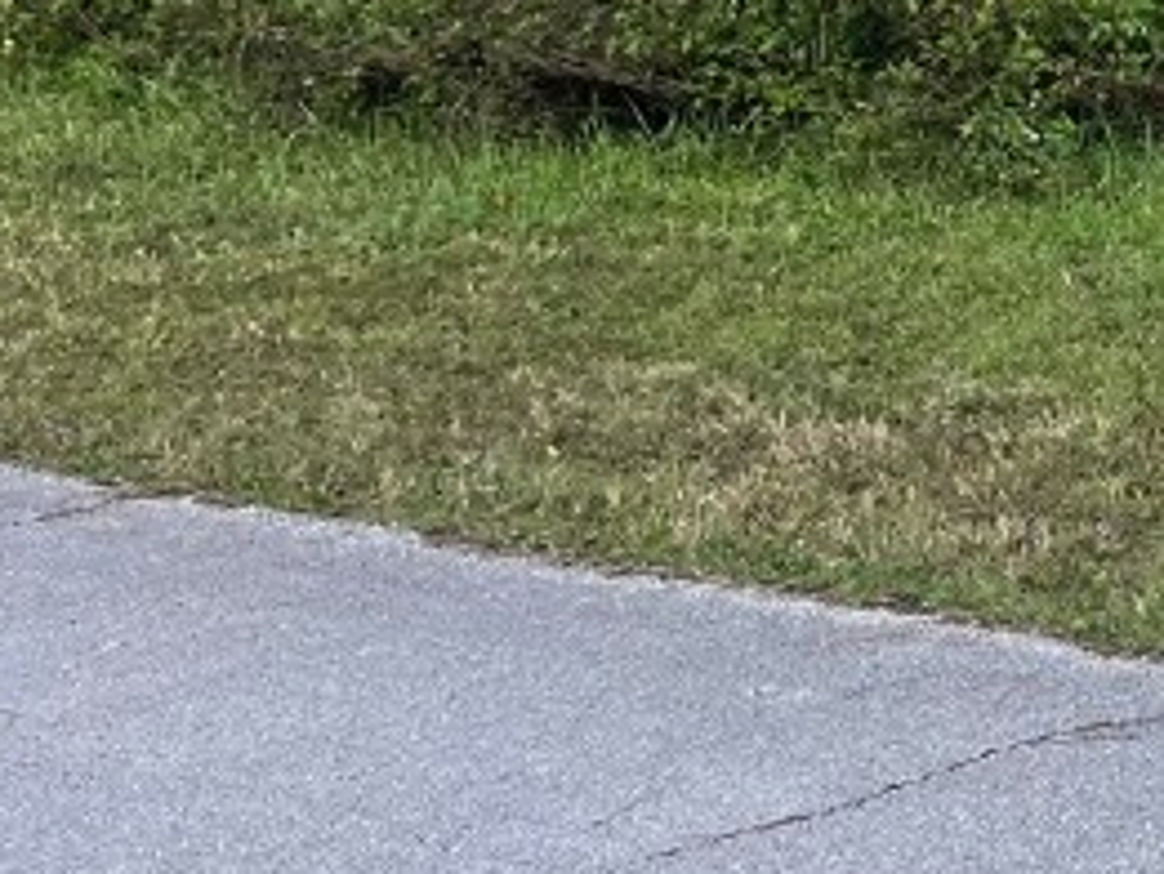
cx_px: 2234
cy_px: -308
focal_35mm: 102
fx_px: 3431
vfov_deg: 13.9
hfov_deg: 15.7
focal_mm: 5.1
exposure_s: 1/1647
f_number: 1.6
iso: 50
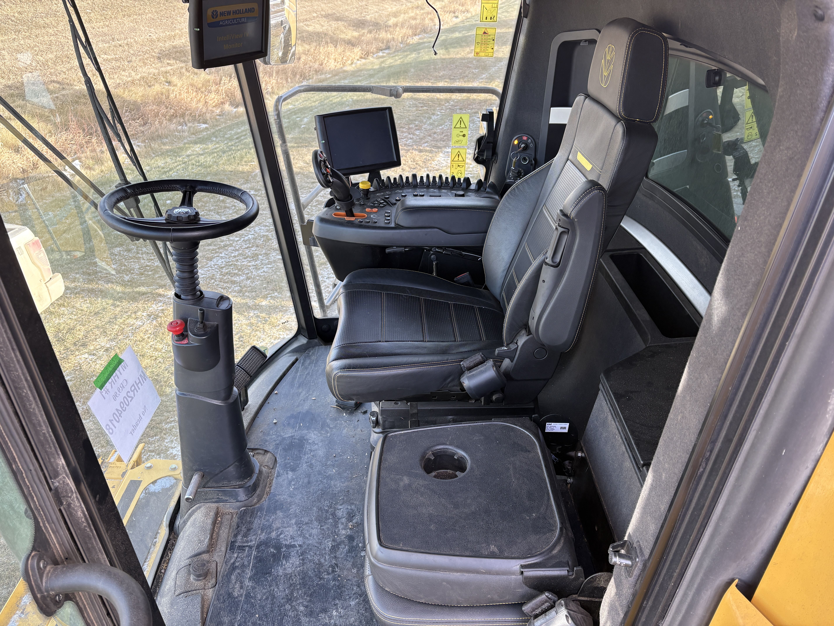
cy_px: 313
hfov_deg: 67.3
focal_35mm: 26
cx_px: 417
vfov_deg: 53.1
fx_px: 626
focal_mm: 5.96
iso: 50
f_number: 1.6
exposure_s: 1/173
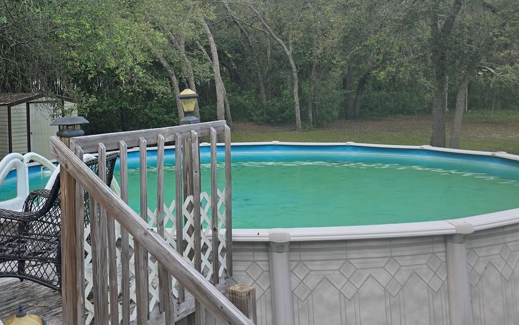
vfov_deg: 30.3
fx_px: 580
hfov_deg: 47.1
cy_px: 55
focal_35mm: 41
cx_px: 158
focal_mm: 6.3
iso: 12
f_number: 1.7
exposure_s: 1/475
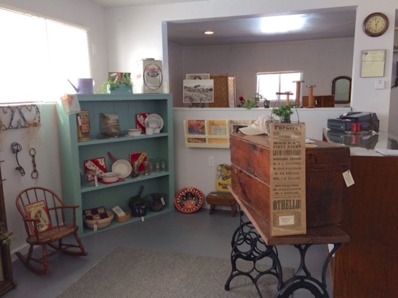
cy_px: 149
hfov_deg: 61.7
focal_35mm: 29
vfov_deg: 48.2
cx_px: 199
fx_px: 333
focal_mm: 4.15
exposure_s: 1/40
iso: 40
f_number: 2.2
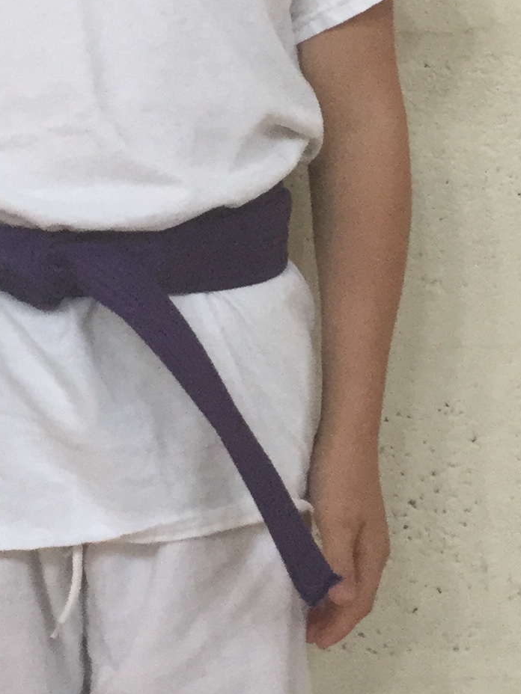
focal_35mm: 109
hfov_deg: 13.6
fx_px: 2187
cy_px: 127
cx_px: 191
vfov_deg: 17.9
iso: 64
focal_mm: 3.3
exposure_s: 1/30
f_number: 2.4
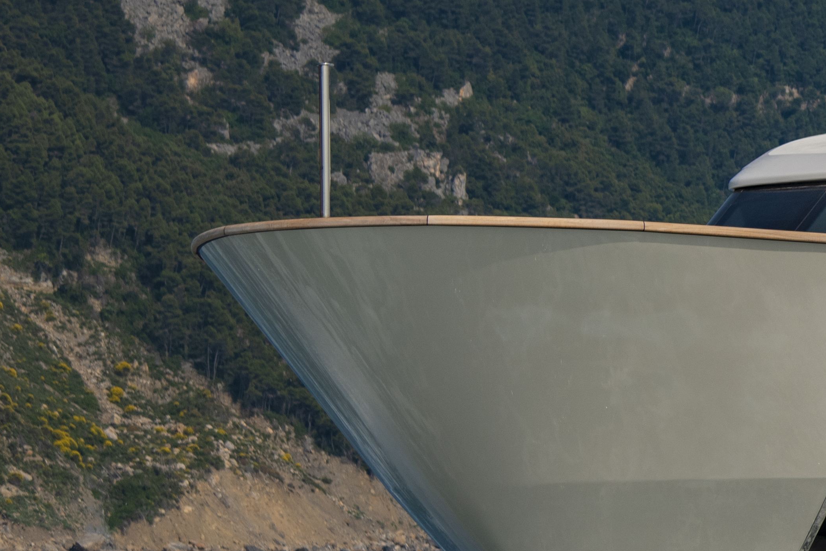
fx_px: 5553
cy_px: 184
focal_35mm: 242
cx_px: 1469
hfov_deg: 8.2
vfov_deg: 5.7
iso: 31
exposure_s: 1/1000
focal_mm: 62
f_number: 5.6
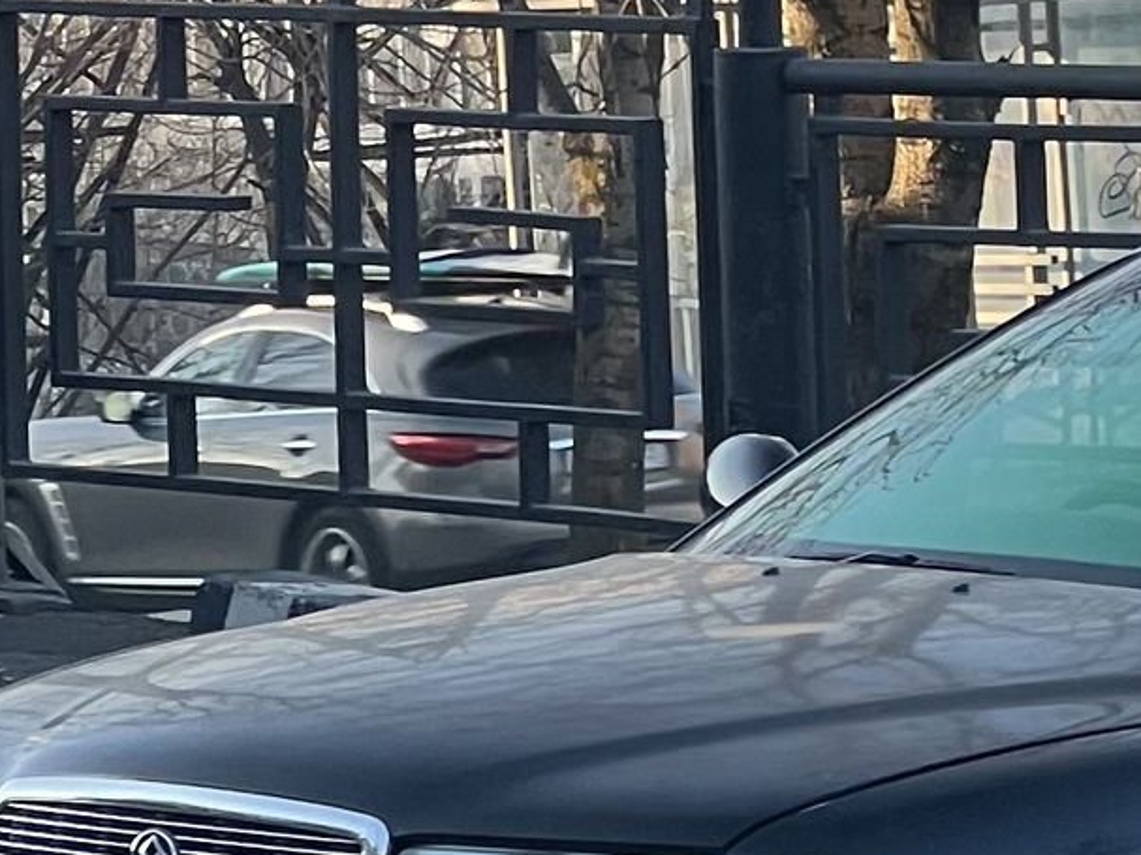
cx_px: 1491
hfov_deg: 7.5
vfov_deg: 5.7
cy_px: 641
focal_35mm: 260
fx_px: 8568
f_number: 2.8
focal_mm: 9
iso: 64
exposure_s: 1/99
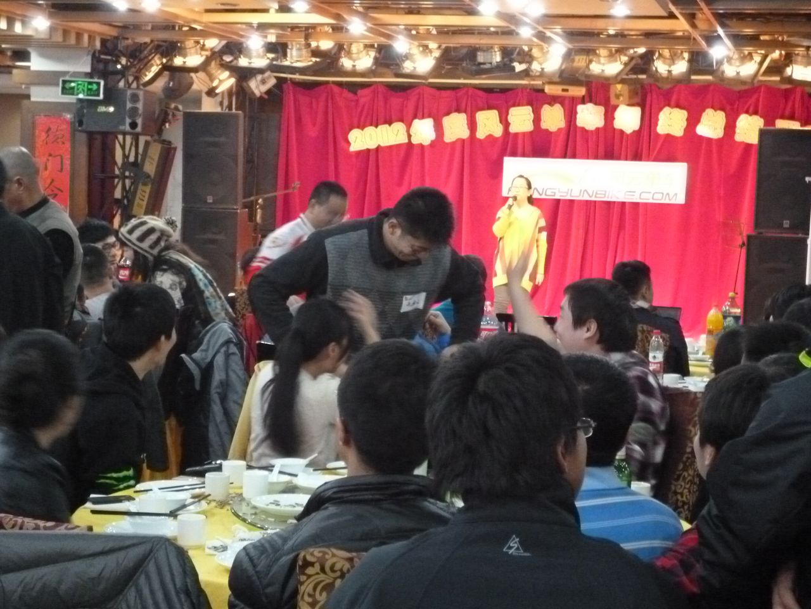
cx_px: 406
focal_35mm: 70
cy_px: 304
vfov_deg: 21.0
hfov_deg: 27.8
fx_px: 1640
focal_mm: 12.5
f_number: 5
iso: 1250
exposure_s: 1/13
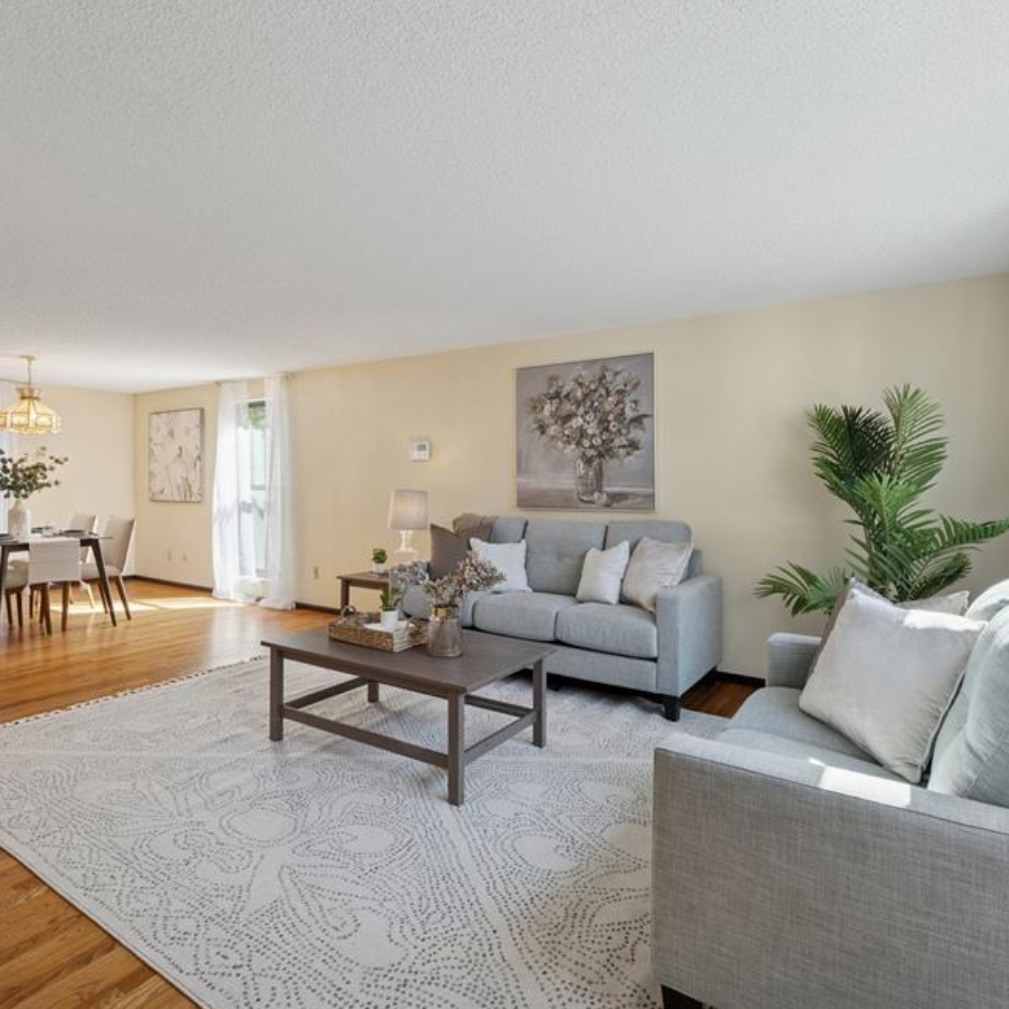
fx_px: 660
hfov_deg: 74.6
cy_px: 486
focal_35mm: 20
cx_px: 447
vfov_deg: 74.8
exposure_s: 1/20
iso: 800
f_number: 11
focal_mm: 15
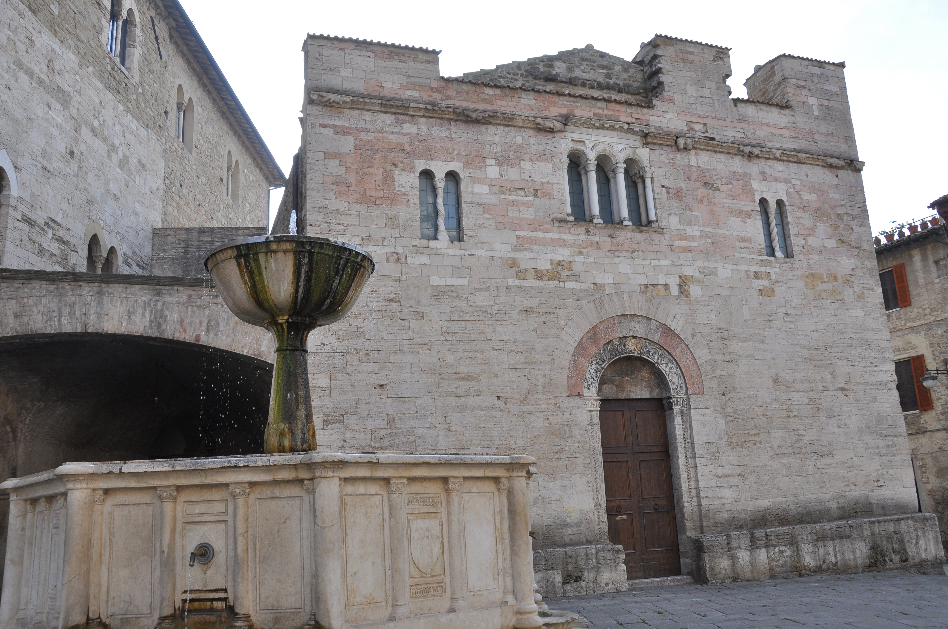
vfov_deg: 43.5
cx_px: 474
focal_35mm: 30
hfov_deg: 62.0
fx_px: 789
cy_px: 314
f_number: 10
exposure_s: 1/400
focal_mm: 20
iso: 400
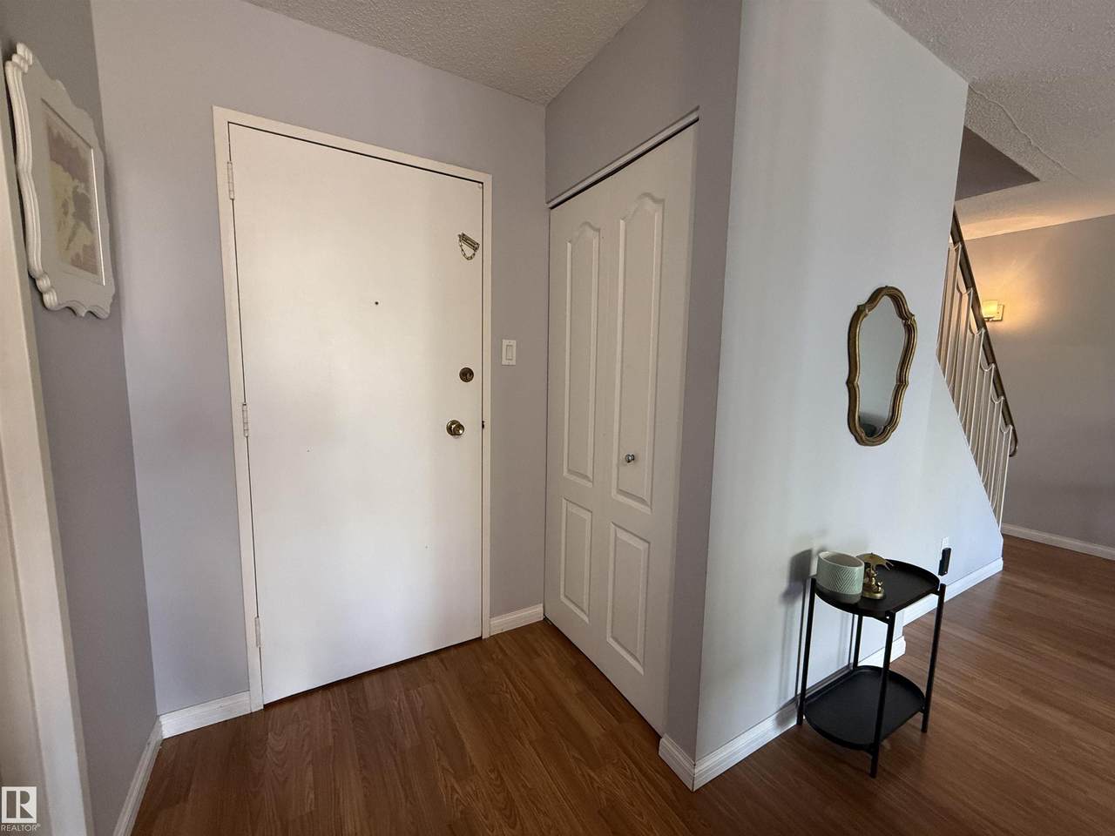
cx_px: 558
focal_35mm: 14
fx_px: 451
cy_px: 418
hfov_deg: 102.1
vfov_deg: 85.7
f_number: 2.2
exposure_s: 1/60
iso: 400
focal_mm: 2.22
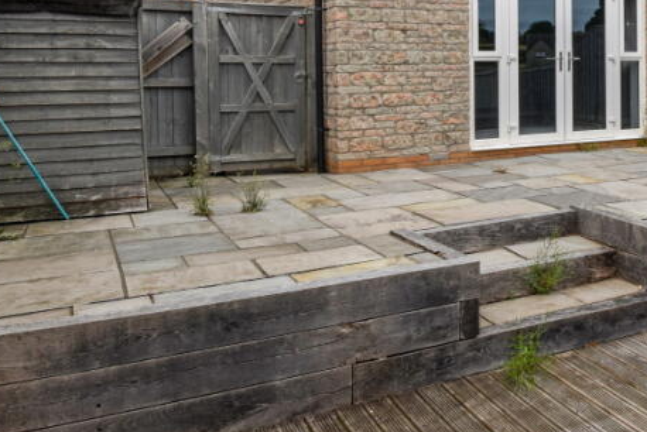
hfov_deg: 45.0
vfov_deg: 31.2
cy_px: -30
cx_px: 592
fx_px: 693
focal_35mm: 39
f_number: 8
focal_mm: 11.5
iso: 180
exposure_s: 1/250
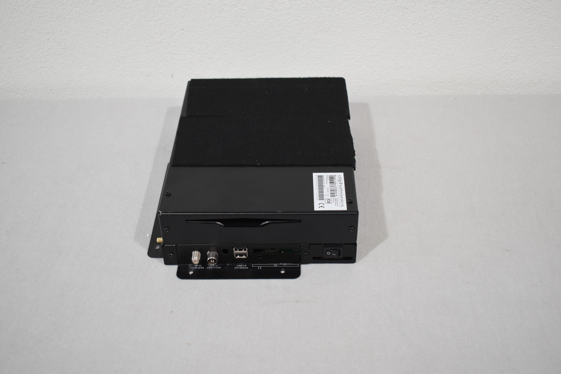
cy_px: 187
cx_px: 280
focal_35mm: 46
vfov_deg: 28.9
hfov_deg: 42.3
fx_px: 725
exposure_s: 1/160
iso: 800
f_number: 4.2
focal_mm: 31
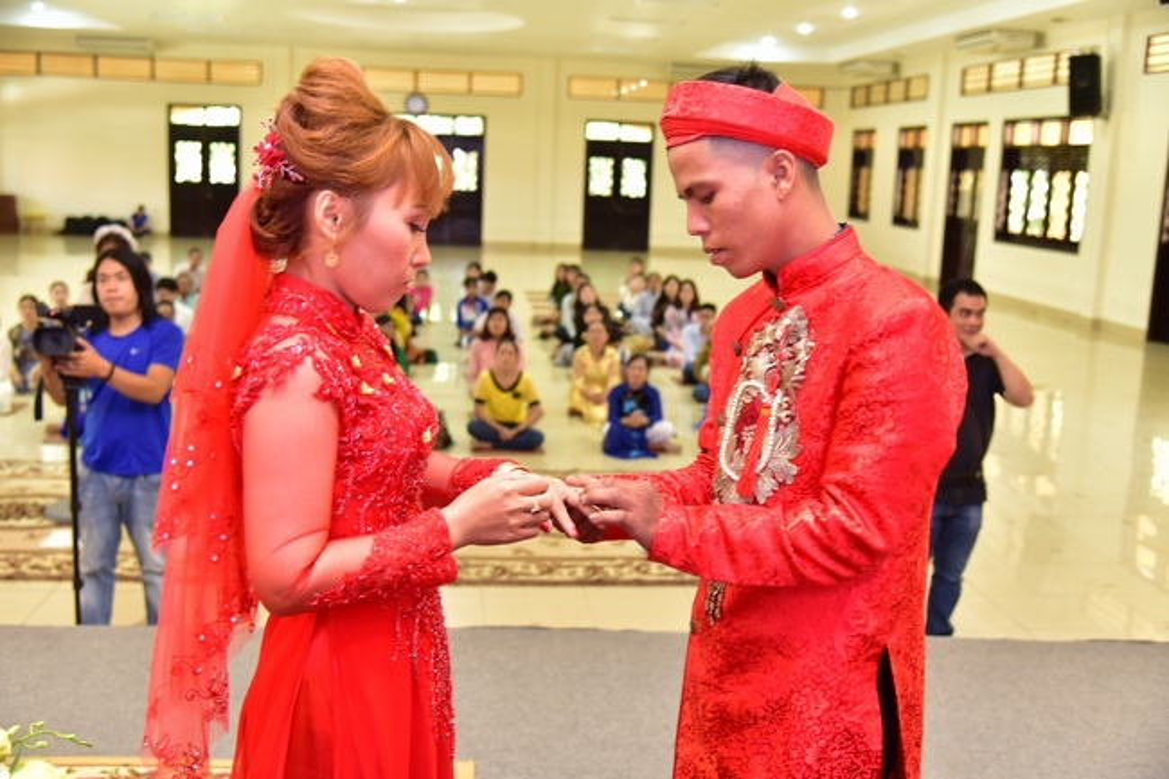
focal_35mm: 38
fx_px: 1234
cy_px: 390
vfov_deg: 35.0
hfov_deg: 50.7
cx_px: 584
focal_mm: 38
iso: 800
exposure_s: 1/40
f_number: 4
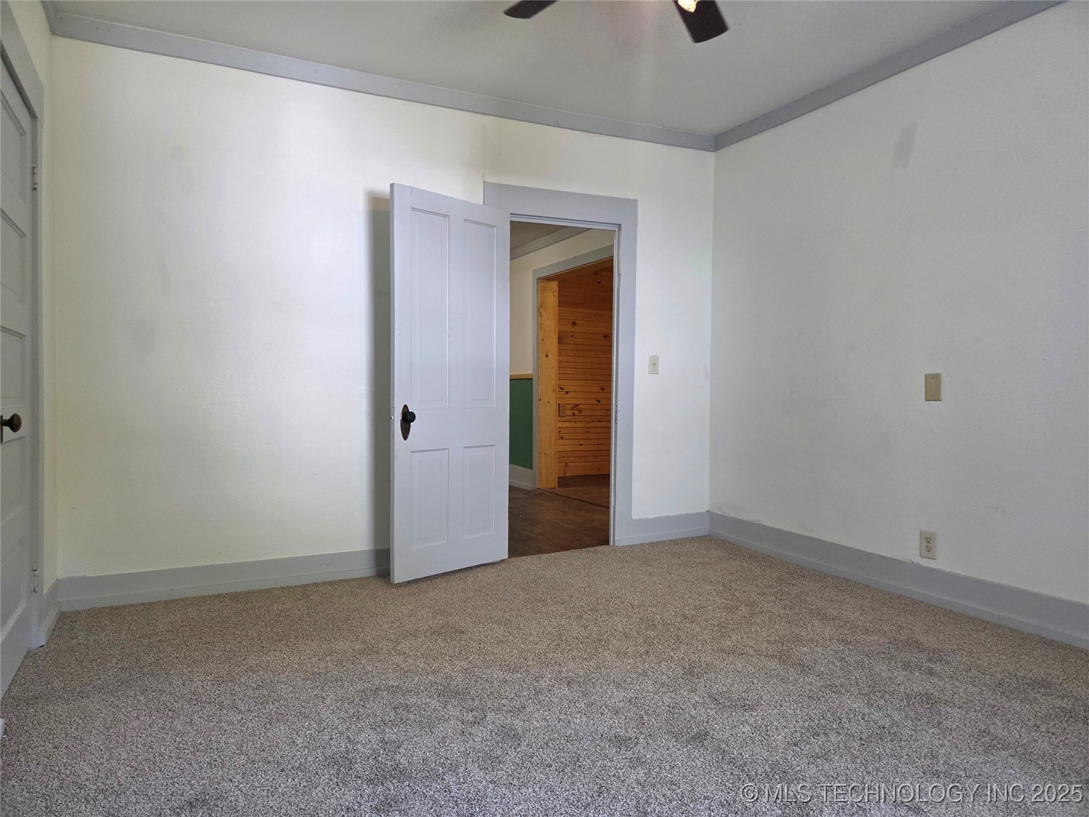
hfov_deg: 73.9
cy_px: 408
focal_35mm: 23
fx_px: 724
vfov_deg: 58.9
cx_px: 544
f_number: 1.8
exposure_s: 1/120
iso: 320
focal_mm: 5.4
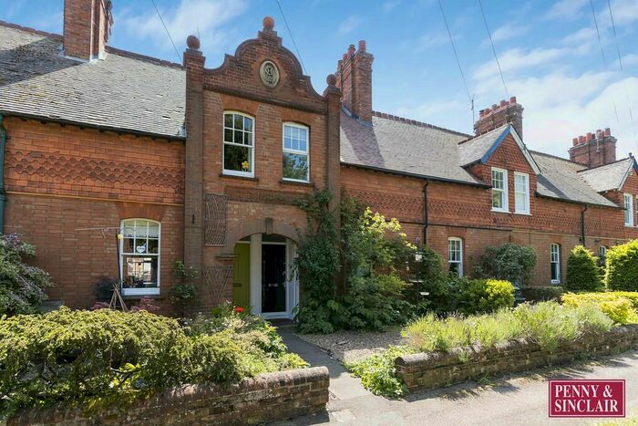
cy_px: 213
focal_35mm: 17
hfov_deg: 93.3
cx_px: 319
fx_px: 301
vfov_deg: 70.5
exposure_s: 1/2000
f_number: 2.8
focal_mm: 17
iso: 400
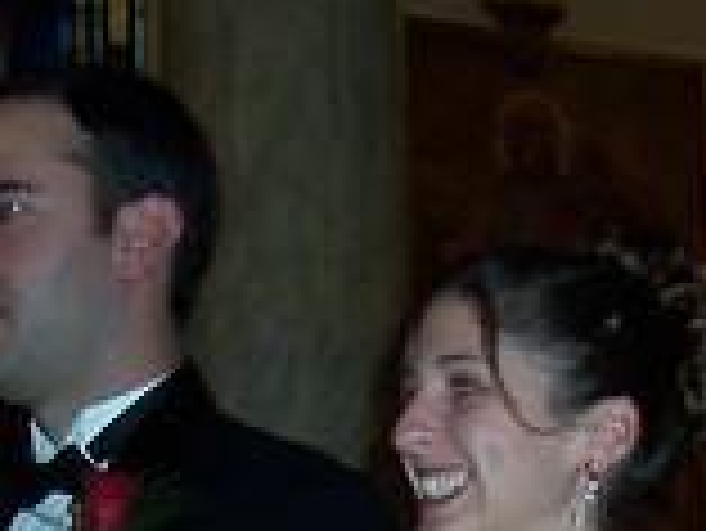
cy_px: 932
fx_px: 3817
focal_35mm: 187
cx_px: 360
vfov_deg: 7.7
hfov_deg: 10.6
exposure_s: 1/60
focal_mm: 7
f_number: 3
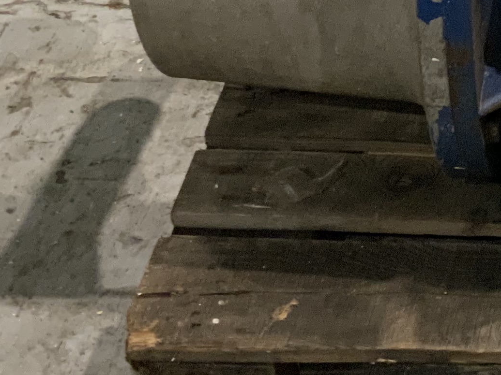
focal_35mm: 113
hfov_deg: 16.4
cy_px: -53
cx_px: 665
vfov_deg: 12.8
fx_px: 1635
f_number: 1.8
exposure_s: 1/50
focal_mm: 3
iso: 200
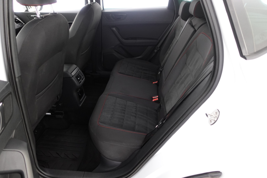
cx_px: 134
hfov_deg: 73.7
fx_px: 178
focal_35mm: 24
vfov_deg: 53.1
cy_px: 89
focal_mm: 9.4
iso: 800
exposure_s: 1/15
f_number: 1.8
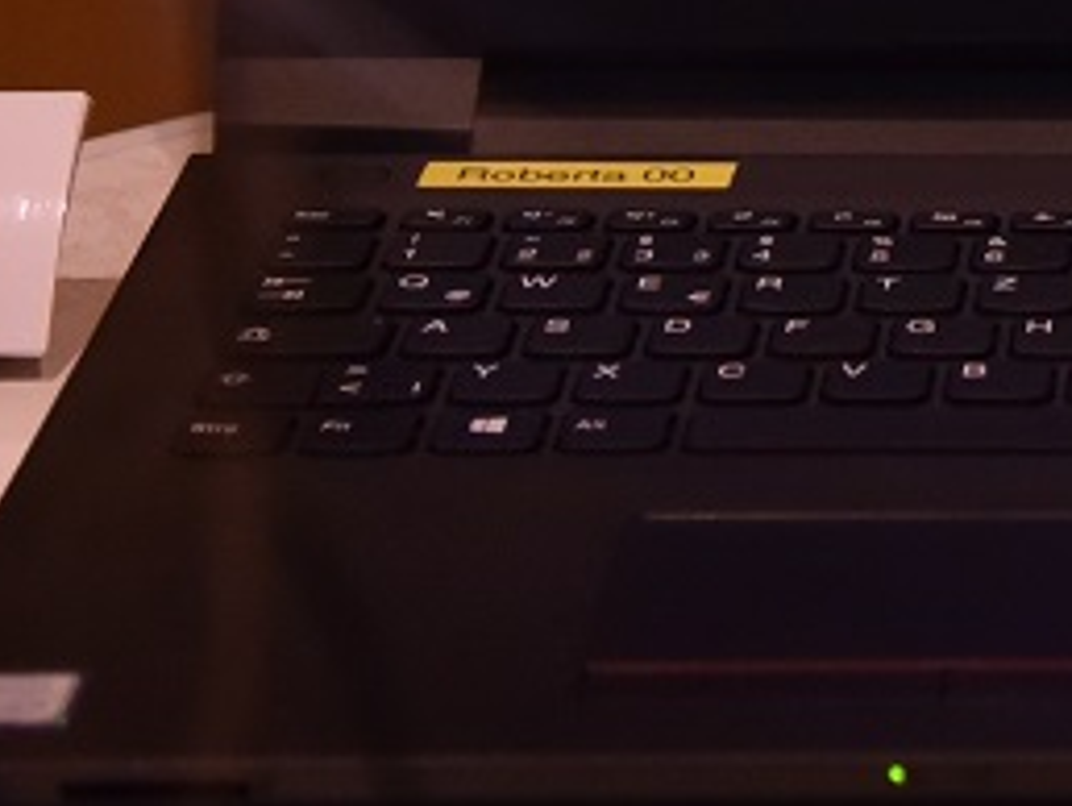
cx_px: 1550
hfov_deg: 9.6
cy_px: -806
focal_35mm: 201
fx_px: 6230
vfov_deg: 7.1
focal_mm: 45
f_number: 4.2
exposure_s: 1/200
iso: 2500
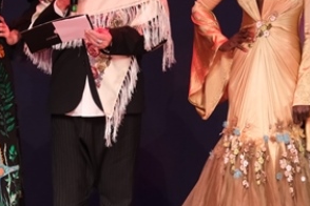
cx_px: 136
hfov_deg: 4.6
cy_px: 61
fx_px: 3823
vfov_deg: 3.1
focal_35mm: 444
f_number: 4
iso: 1600
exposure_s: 1/125
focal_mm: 108.9
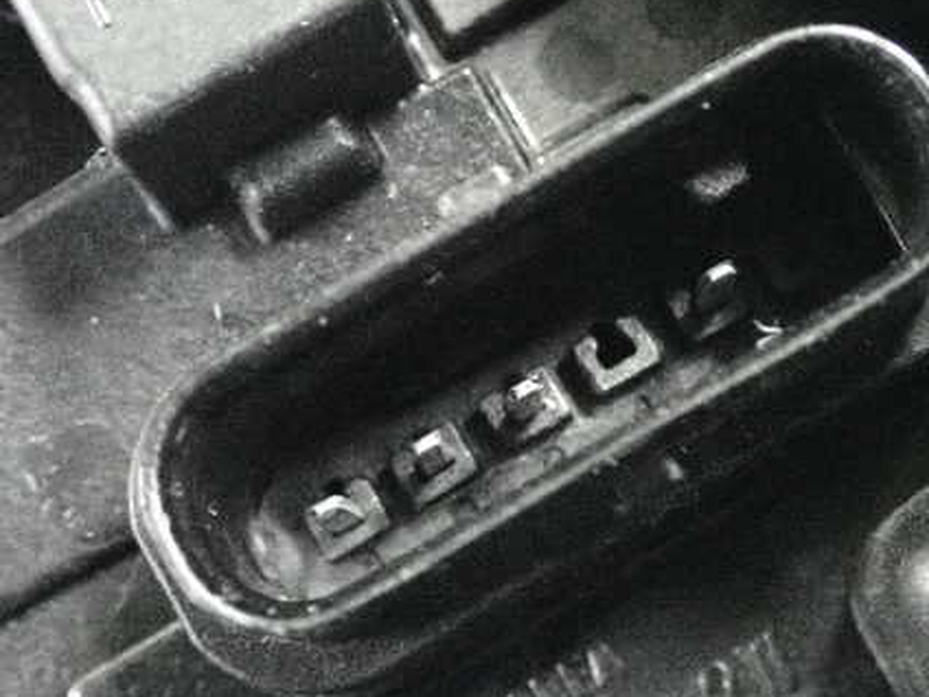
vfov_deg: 13.6
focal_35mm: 109
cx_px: 587
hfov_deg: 18.0
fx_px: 2925
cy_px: 287
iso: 12800
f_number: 4.1
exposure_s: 1/40
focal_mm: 13.65
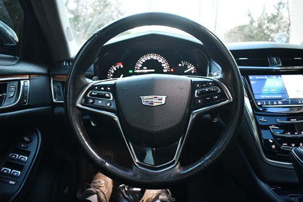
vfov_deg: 48.0
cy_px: 101
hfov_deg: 67.4
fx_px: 227
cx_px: 152
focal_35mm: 27
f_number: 3.5
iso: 3600
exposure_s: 1/60
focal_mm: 18
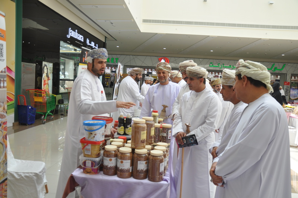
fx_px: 260
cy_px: 99
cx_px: 149
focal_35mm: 32
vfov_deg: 41.6
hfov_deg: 59.6
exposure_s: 1/125
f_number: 5.6
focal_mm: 21
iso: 200
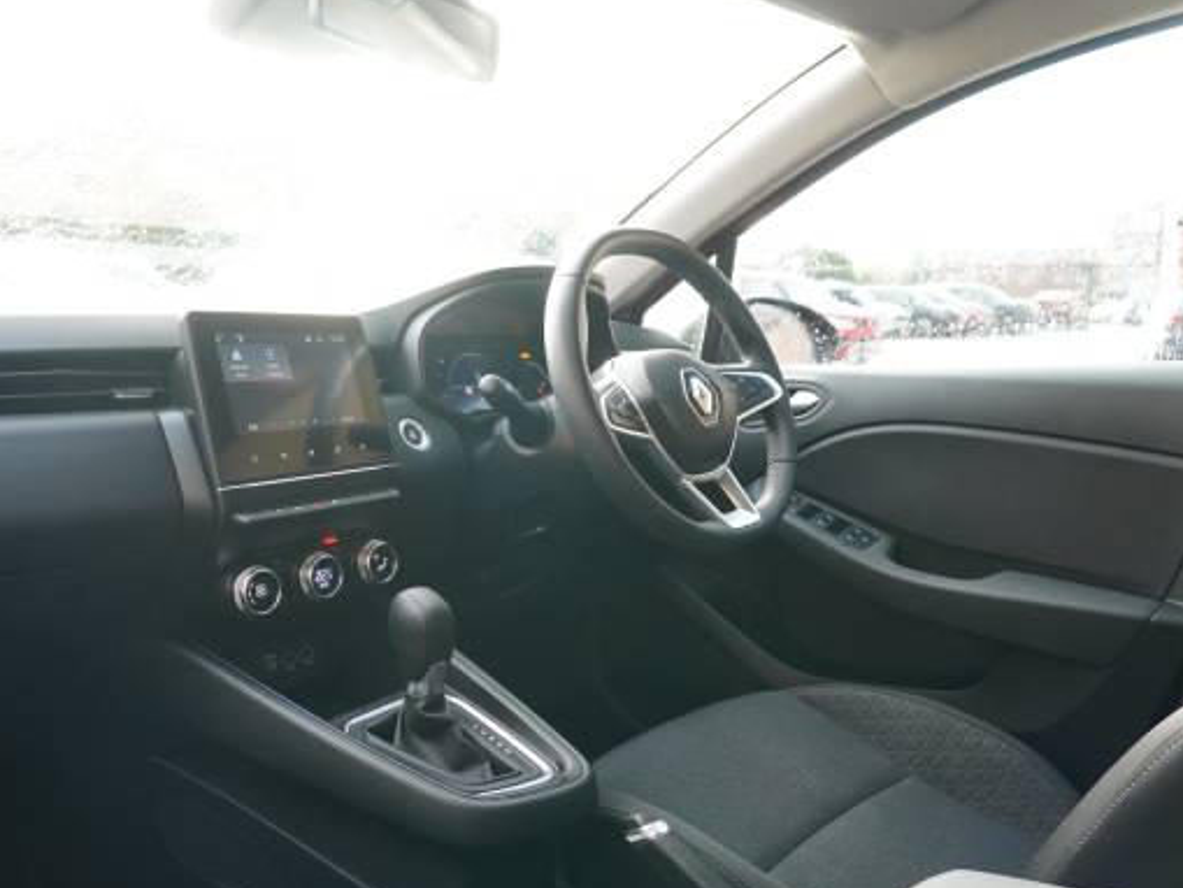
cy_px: 484
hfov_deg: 61.5
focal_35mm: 29
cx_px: 537
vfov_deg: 48.2
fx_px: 991
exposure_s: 1/60
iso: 800
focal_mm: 16
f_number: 4
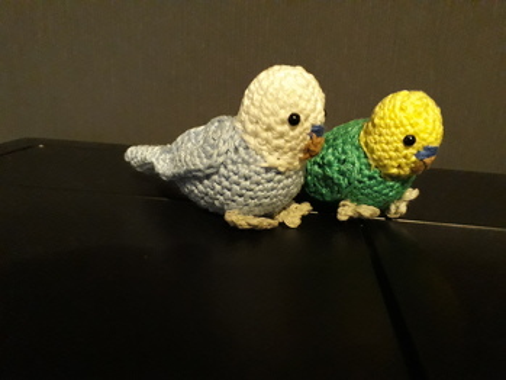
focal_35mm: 27
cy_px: 190
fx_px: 395
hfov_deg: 65.3
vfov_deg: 51.4
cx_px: 253
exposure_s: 1/17
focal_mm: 3.6
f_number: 1.9
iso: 800
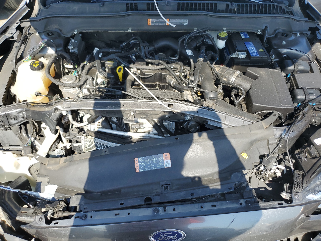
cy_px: 120
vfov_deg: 53.1
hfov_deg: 67.3
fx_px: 241
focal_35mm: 26
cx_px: 160
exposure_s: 1/909
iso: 50
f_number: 1.5
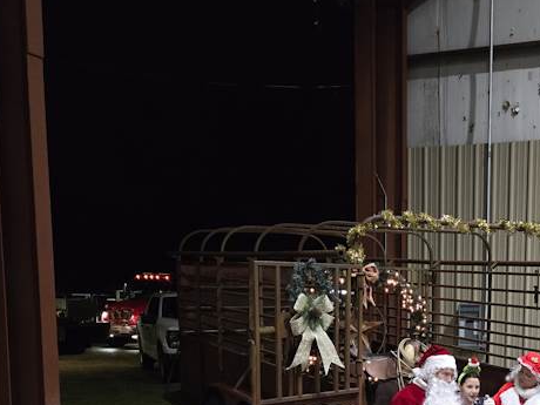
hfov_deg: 36.4
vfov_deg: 27.7
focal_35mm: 50
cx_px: 458
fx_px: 780
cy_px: 391
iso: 800
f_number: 1.8
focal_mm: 5.4
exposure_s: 1/120
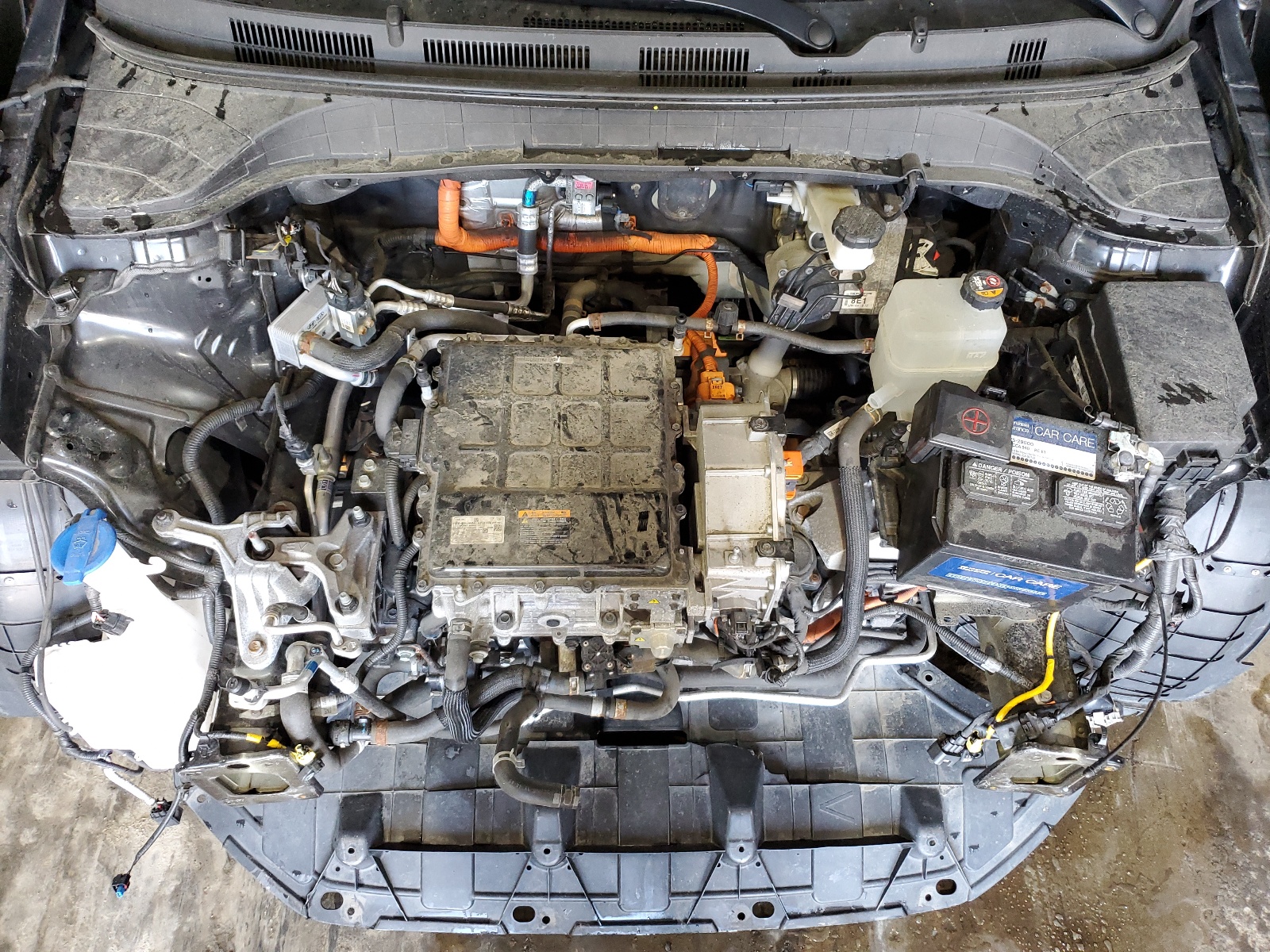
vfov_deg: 53.1
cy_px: 476
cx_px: 635
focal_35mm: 26
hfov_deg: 67.3
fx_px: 954
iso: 181
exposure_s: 1/60.2
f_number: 1.5
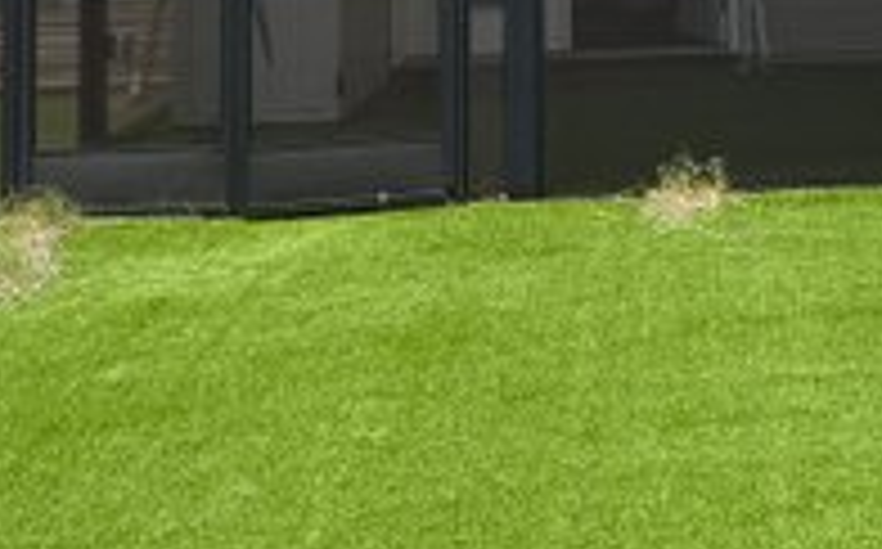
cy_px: -353
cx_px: 817
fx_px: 1969
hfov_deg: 24.4
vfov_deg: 14.4
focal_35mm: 82
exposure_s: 1/3021
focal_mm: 6.76
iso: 100
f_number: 1.78
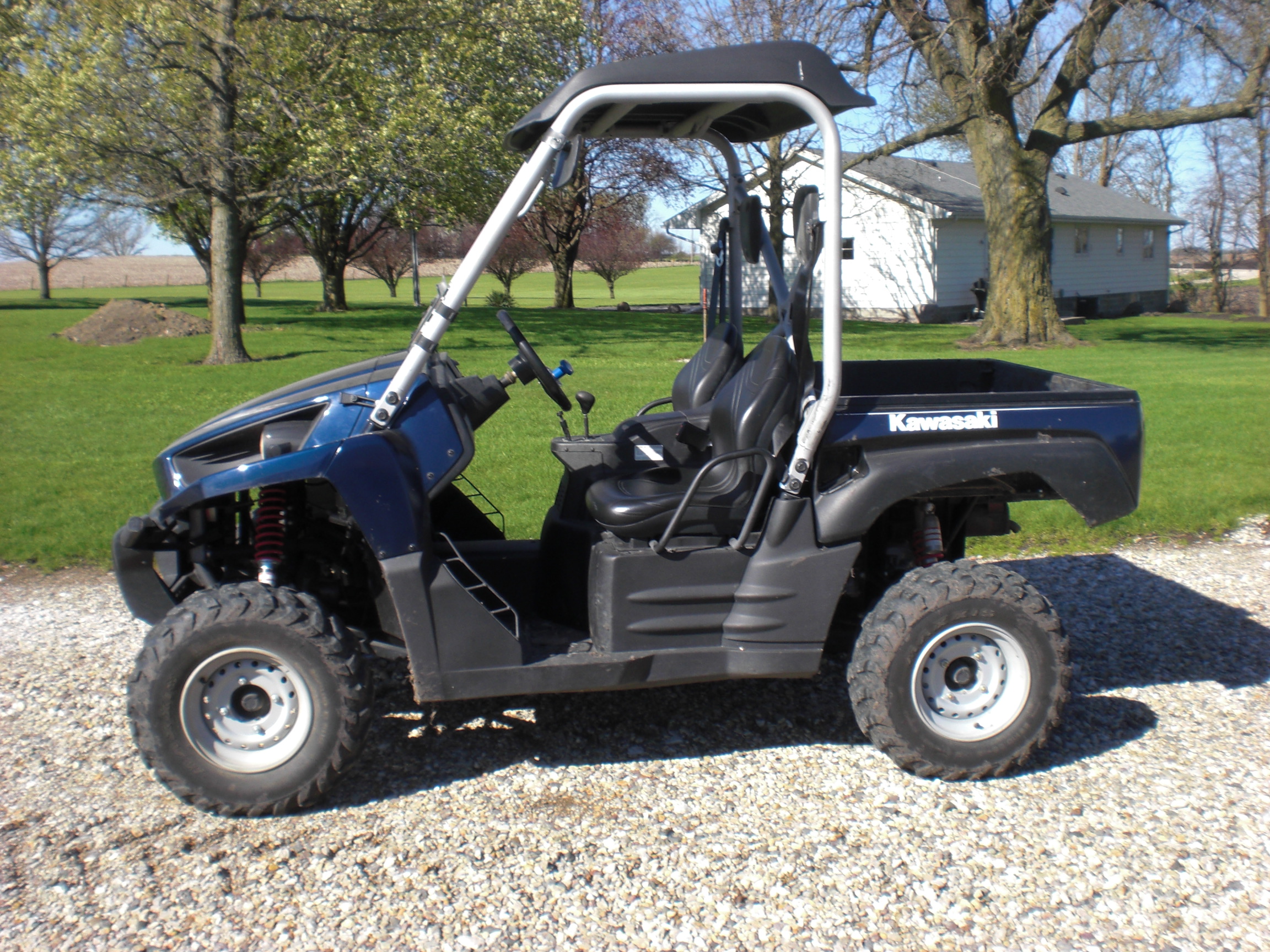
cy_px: 476
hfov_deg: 49.0
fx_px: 1394
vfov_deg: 37.7
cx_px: 635
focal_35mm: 38
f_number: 5.6
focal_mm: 6.3
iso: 64
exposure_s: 1/200
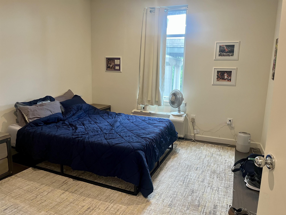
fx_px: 215
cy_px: 108
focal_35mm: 26
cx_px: 143
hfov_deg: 67.3
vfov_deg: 53.1
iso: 200
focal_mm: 5.1
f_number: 1.6
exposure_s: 1/60
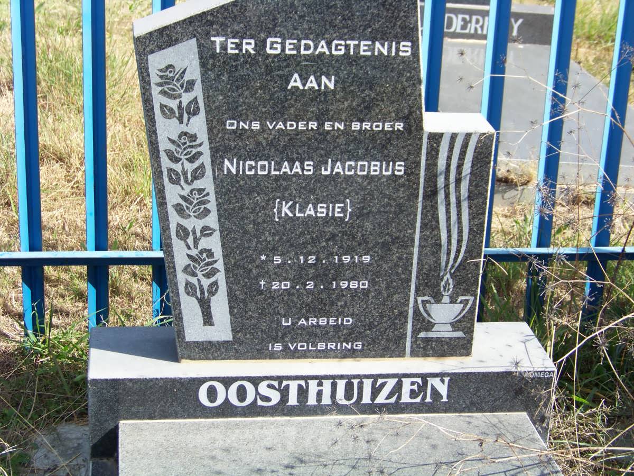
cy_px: 238
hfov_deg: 27.8
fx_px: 1282
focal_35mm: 70
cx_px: 317
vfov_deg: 21.0
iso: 64
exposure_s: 1/320
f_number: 3.2
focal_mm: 11.7
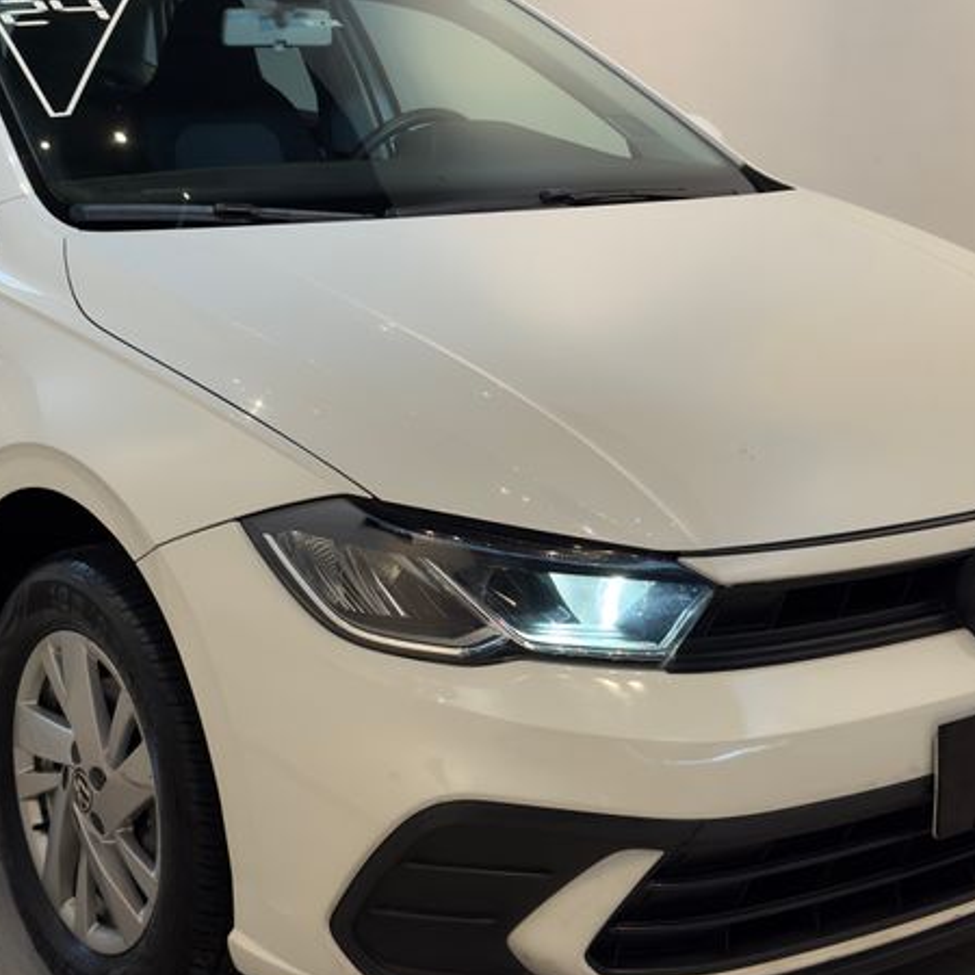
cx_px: 391
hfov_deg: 37.4
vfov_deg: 37.4
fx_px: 1434
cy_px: 394
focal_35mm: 45
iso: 125
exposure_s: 1/60
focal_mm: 6.76
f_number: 1.78
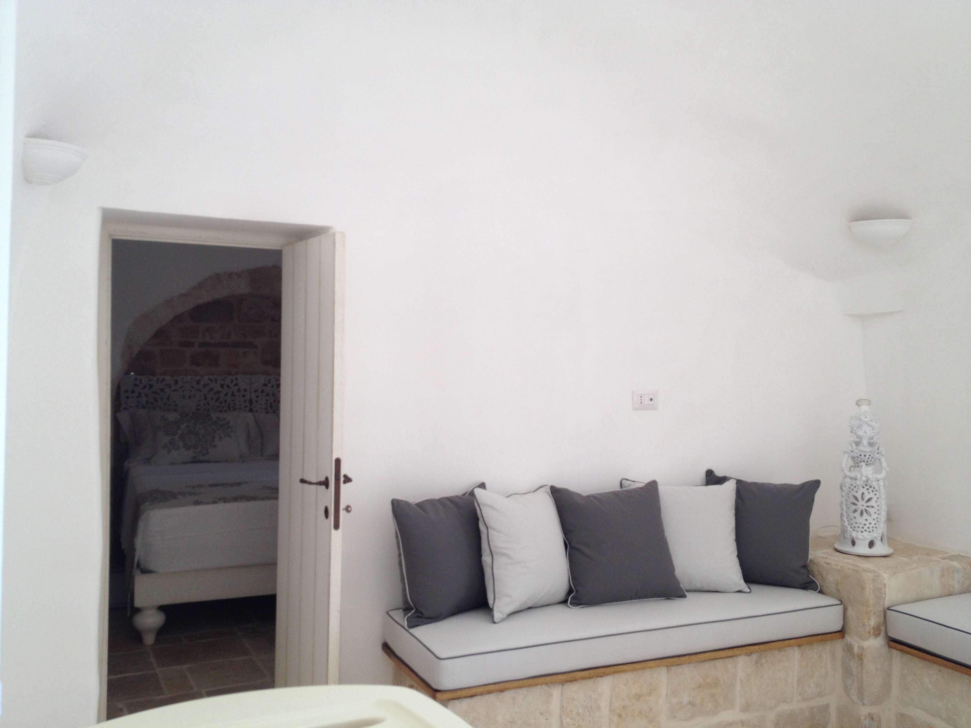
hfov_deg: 52.6
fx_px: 982
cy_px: 364
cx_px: 486
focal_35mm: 35
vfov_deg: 40.7
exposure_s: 1/30
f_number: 2.4
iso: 50
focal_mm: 4.28
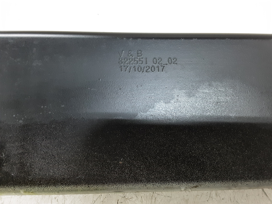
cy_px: 102
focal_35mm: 27
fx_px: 212
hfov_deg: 65.3
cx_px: 136
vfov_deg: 51.4
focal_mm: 2.91
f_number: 1.9
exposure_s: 1/25
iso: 200
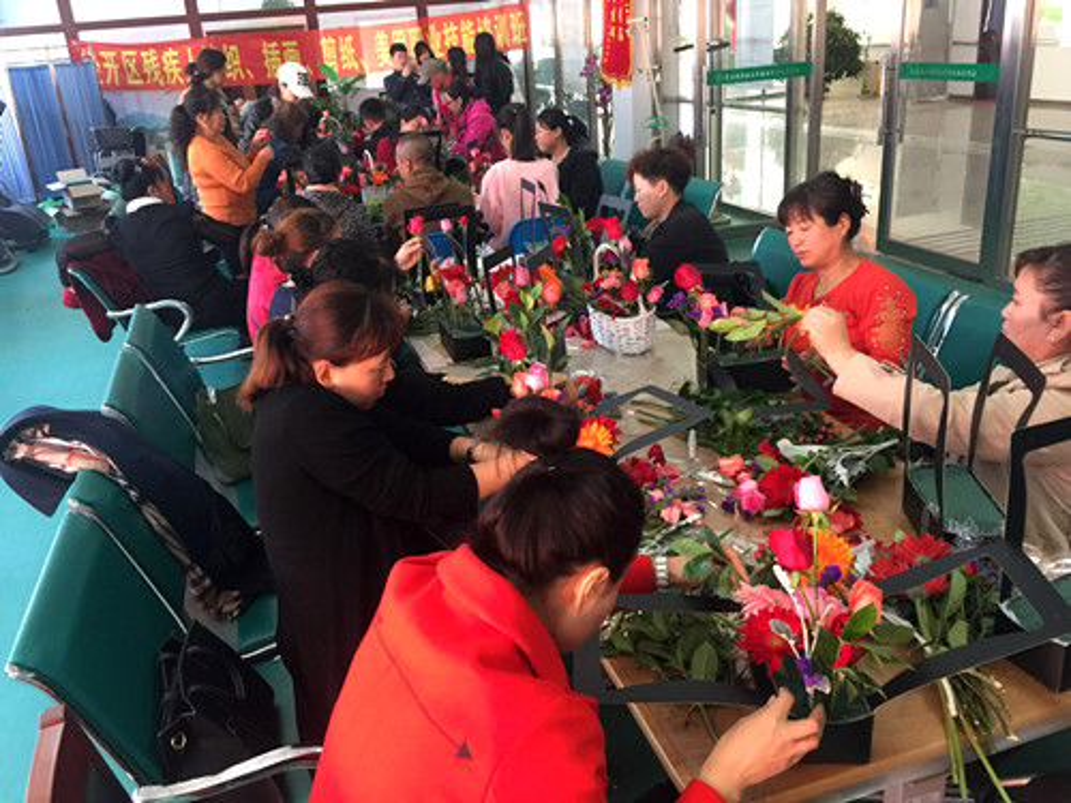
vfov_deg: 48.2
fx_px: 897
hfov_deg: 61.7
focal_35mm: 29
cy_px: 402
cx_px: 536
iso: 100
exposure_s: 1/17
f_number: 2.2
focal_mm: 4.15
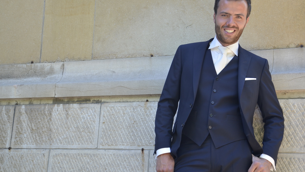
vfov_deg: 17.0
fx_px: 574
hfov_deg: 29.7
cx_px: 158
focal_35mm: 71
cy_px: 89
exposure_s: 1/125
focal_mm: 40
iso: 250
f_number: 4.5
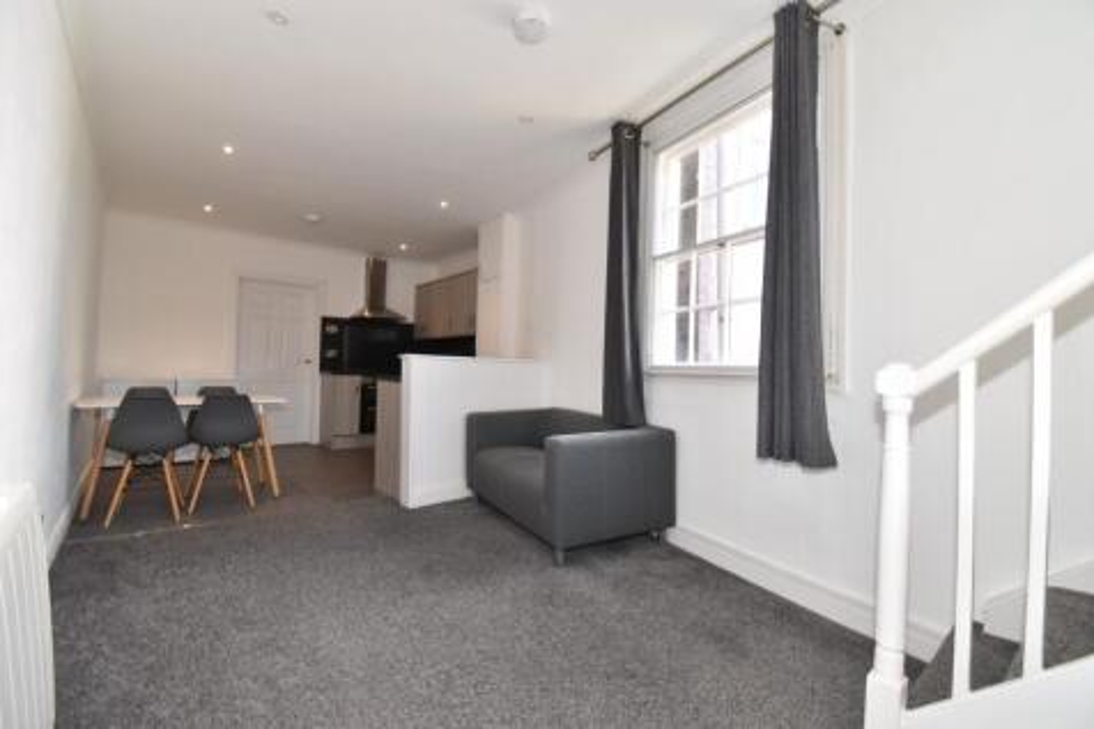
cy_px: 364
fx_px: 456
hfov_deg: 100.4
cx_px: 547
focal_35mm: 15
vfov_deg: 77.3
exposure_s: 1/8
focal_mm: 10
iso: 100
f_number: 9
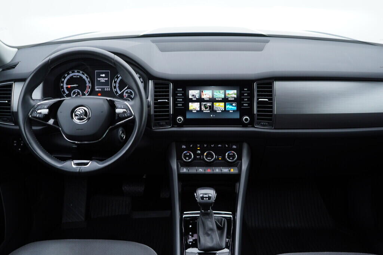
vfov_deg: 36.9
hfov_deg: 53.1
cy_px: 128
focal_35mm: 36
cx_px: 192
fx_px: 383
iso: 125
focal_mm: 24
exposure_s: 1/40
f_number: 2.8
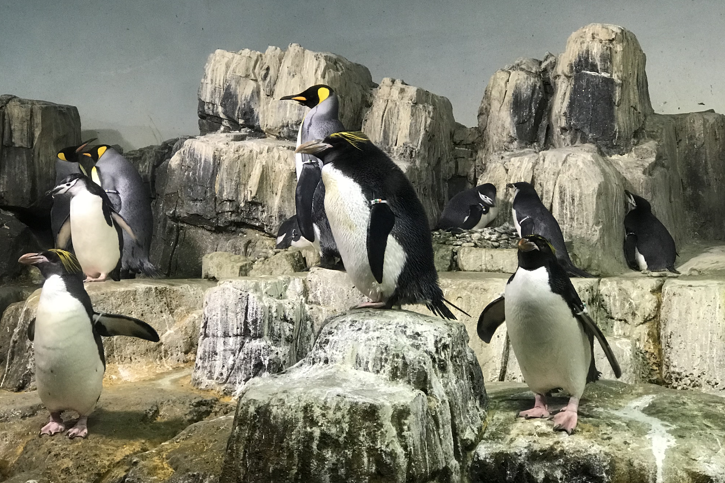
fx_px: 1208
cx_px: 359
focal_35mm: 60
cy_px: 215
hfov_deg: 33.4
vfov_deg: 22.6
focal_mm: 6.6
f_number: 2.8
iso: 125
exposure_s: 1/60
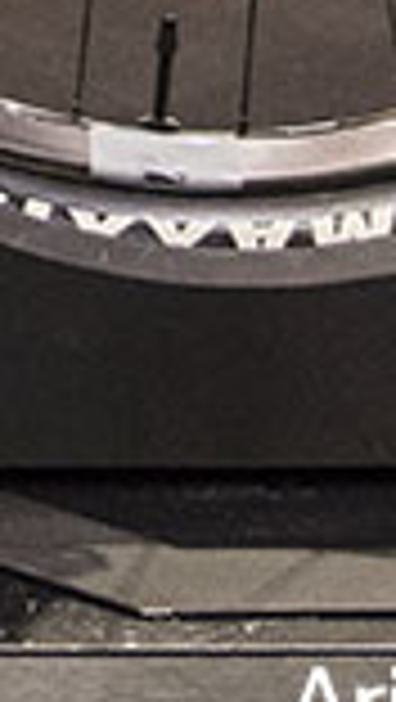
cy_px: -999
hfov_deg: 4.1
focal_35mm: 274
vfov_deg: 7.4
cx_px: -1296
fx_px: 5104
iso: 1250
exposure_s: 1/320
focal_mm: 34
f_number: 3.2
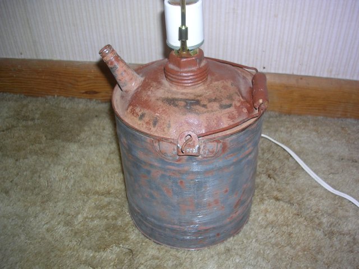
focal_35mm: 38
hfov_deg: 49.0
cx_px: 180
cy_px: 134
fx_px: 394
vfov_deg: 37.7
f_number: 2.8
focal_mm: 5.8
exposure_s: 1/60.1
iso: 50
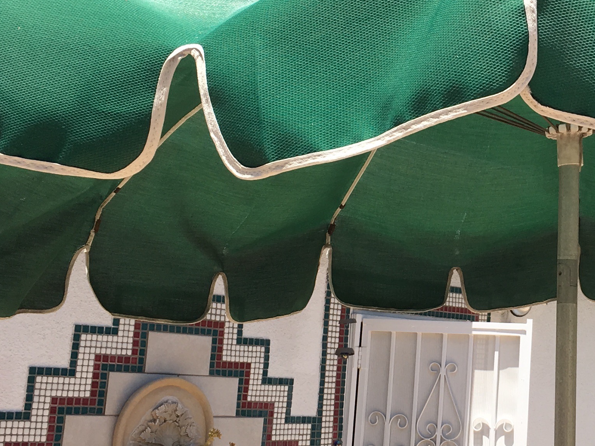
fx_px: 1306
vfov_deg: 19.3
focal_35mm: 76
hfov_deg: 24.8
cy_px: 141
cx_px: 558
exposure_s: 1/864
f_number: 2.2
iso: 25
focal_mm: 4.15
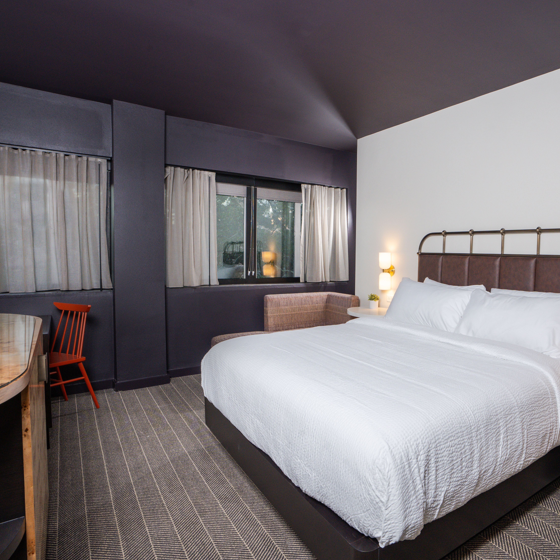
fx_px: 384
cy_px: 276
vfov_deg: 72.1
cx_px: 360
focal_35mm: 21
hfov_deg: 70.6
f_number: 11
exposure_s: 1/50
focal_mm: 16
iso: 400
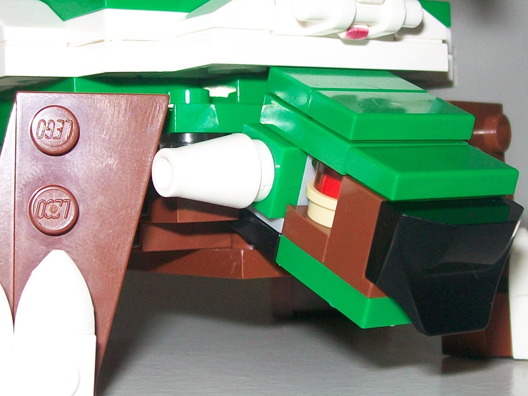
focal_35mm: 82
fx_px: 1251
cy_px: 138
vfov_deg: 18.0
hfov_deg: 23.8
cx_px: 224
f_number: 2.7
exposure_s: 1/60
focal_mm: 6
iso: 64
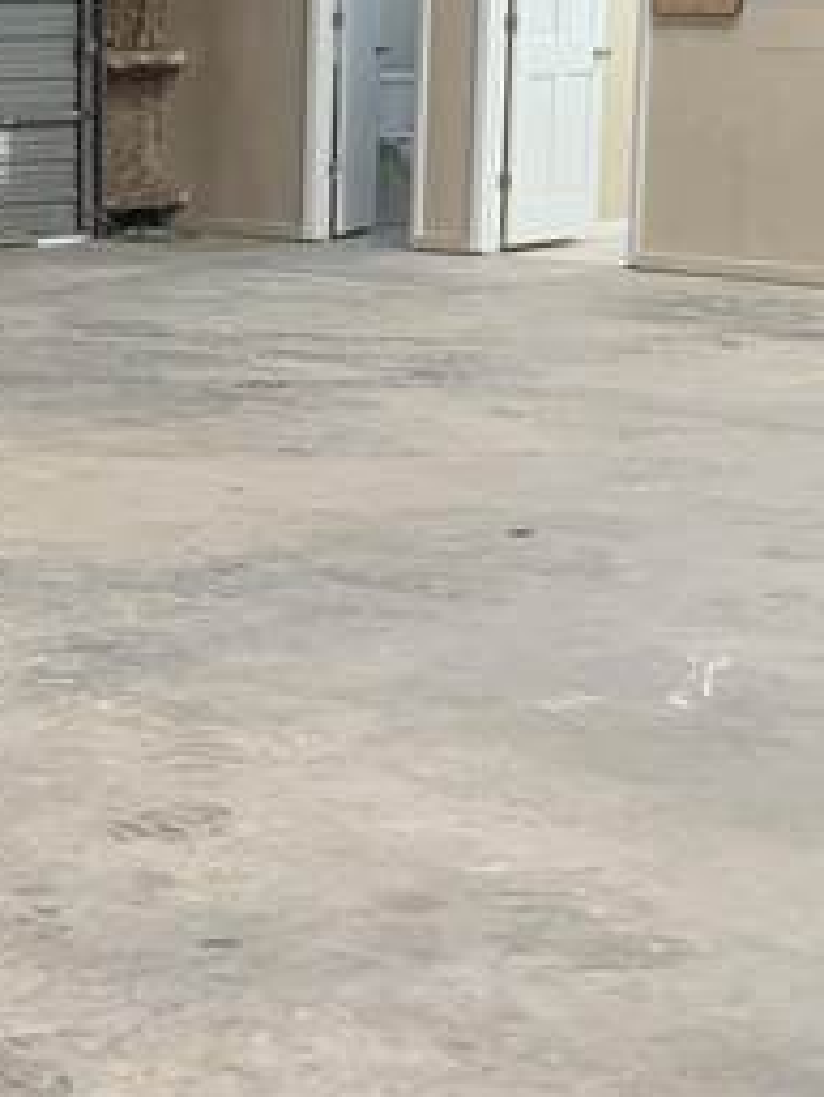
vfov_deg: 20.2
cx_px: 4
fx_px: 3076
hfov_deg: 15.0
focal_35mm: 97
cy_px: 457
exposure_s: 1/61
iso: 100
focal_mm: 4.25
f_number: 1.8
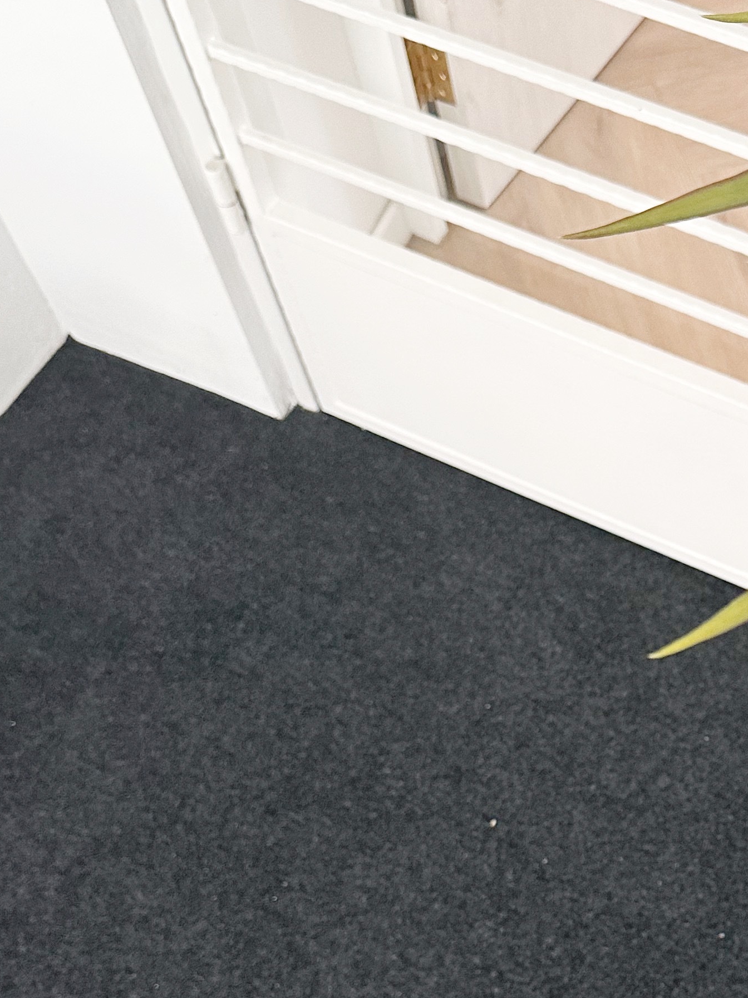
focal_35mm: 54
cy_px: 769
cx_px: 747
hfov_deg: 25.7
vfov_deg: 34.7
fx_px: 1556
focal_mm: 6.86
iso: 320
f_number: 1.8
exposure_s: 1/60
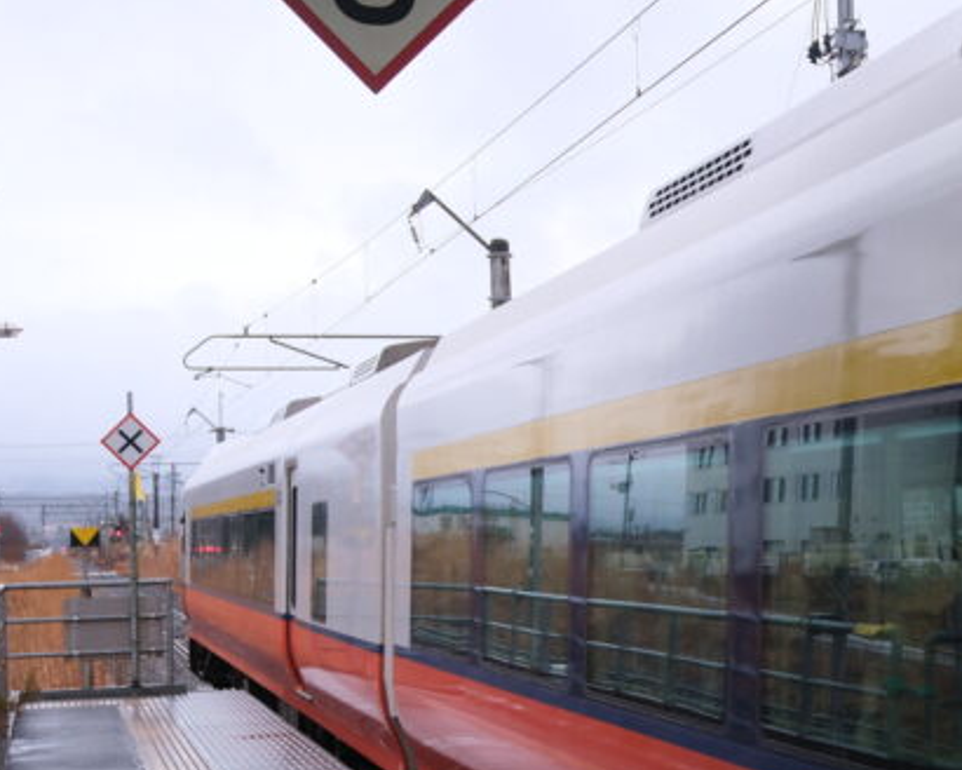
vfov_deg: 22.4
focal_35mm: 68
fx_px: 1936
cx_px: 774
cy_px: 497
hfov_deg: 27.3
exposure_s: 1/200
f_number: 3.1
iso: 640
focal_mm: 19
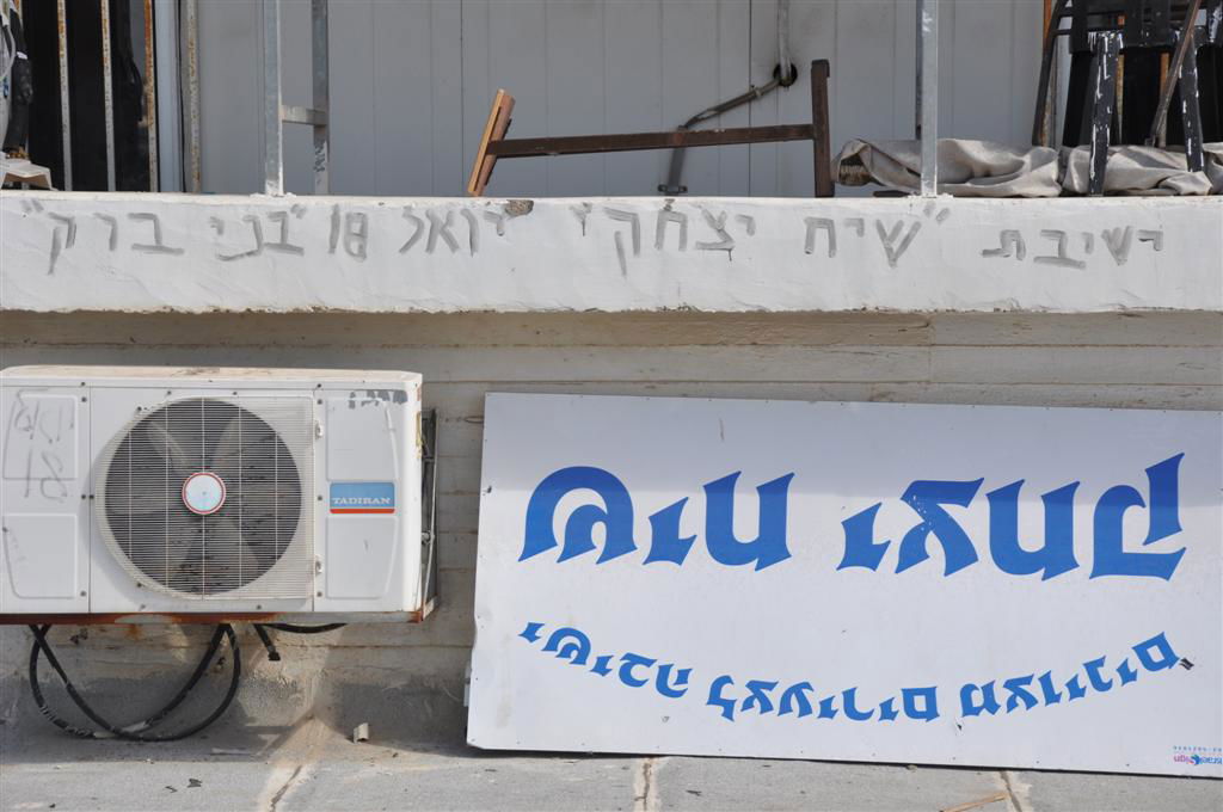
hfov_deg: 18.2
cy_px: 406
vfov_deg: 12.1
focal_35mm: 112
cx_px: 612
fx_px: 3817
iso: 200
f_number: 10
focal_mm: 75
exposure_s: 1/400
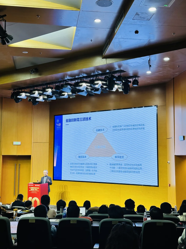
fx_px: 344
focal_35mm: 48
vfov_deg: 39.7
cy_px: 124
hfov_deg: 30.3
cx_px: 93
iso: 64
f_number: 1.78
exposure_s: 1/182
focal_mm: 6.86
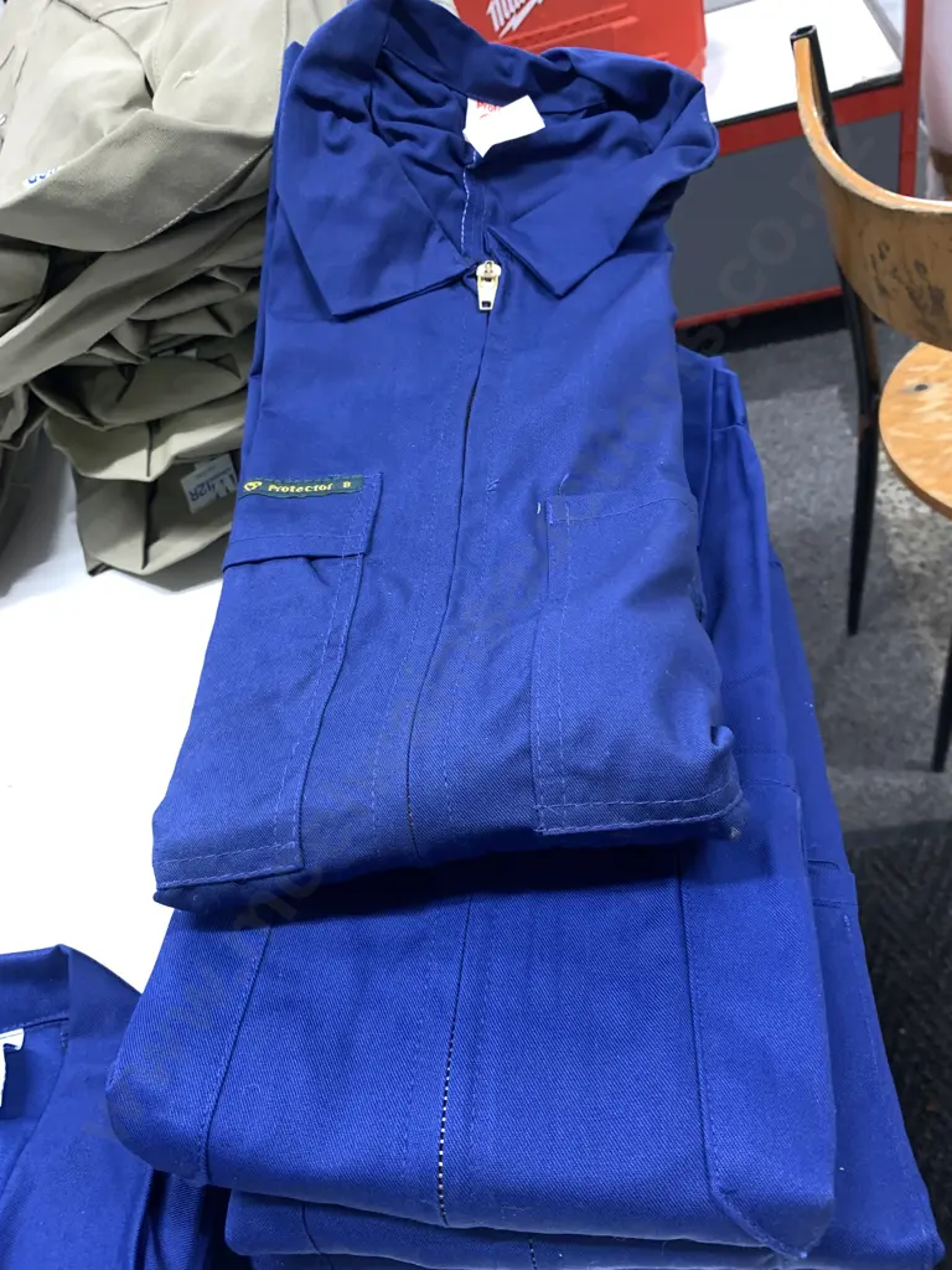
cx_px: 476
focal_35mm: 26
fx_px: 953
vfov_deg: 67.3
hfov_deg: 53.1
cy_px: 635
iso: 320
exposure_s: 1/50
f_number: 1.8
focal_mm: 4.25
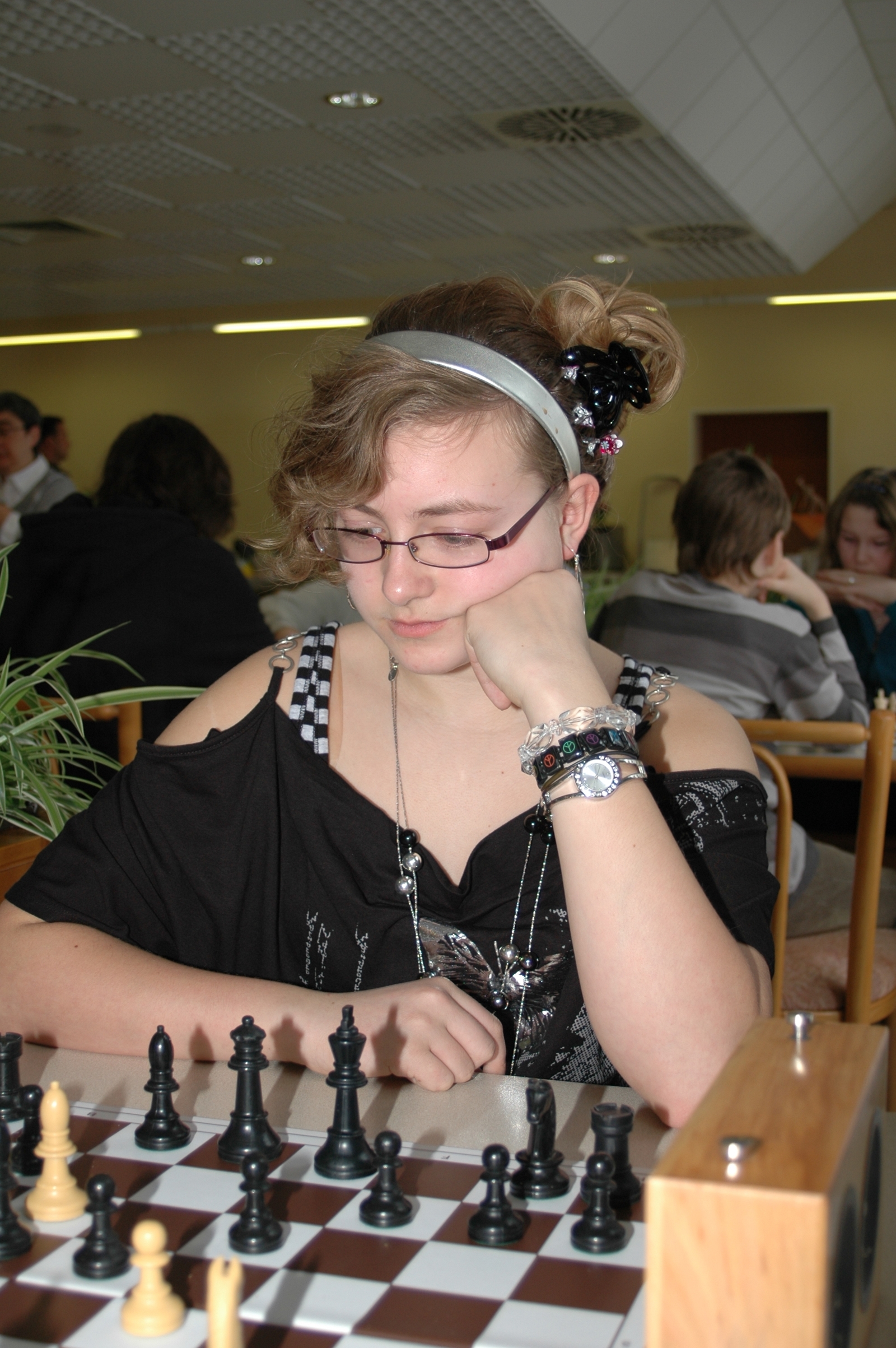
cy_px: 674
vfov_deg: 42.4
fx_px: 1739
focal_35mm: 46
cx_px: 448
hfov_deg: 28.9
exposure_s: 1/60
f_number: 4.5
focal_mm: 31
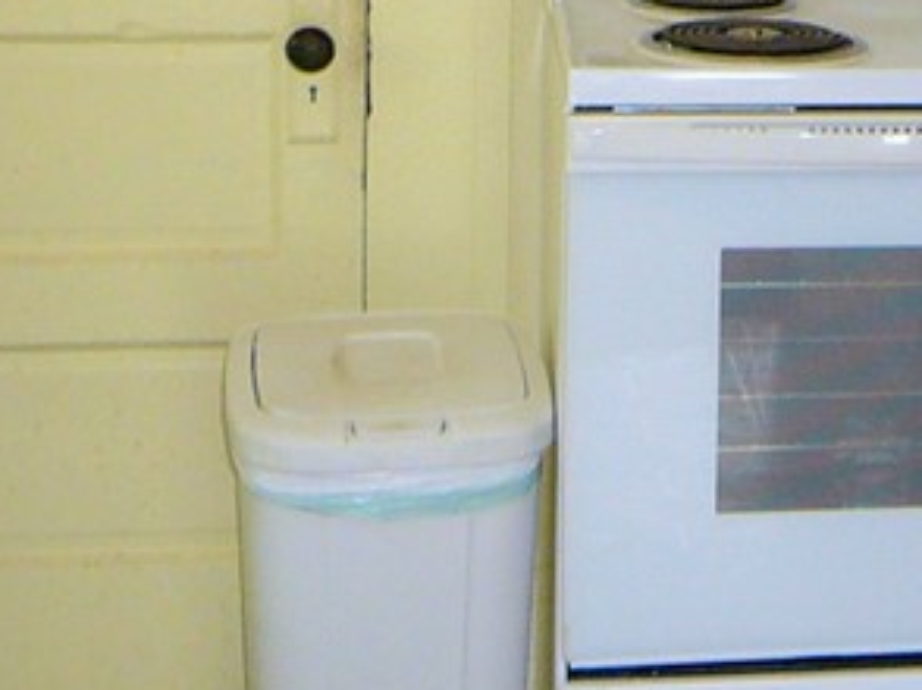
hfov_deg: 15.2
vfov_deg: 11.9
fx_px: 3247
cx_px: 1273
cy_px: -107
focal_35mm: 122
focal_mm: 5.2
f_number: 2.8
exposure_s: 1/30
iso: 160
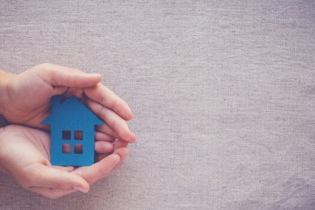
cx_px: 133
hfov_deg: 35.0
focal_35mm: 57
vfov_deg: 23.8
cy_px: 115
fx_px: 499
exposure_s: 1/70
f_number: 5.6
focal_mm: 31.5
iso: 400
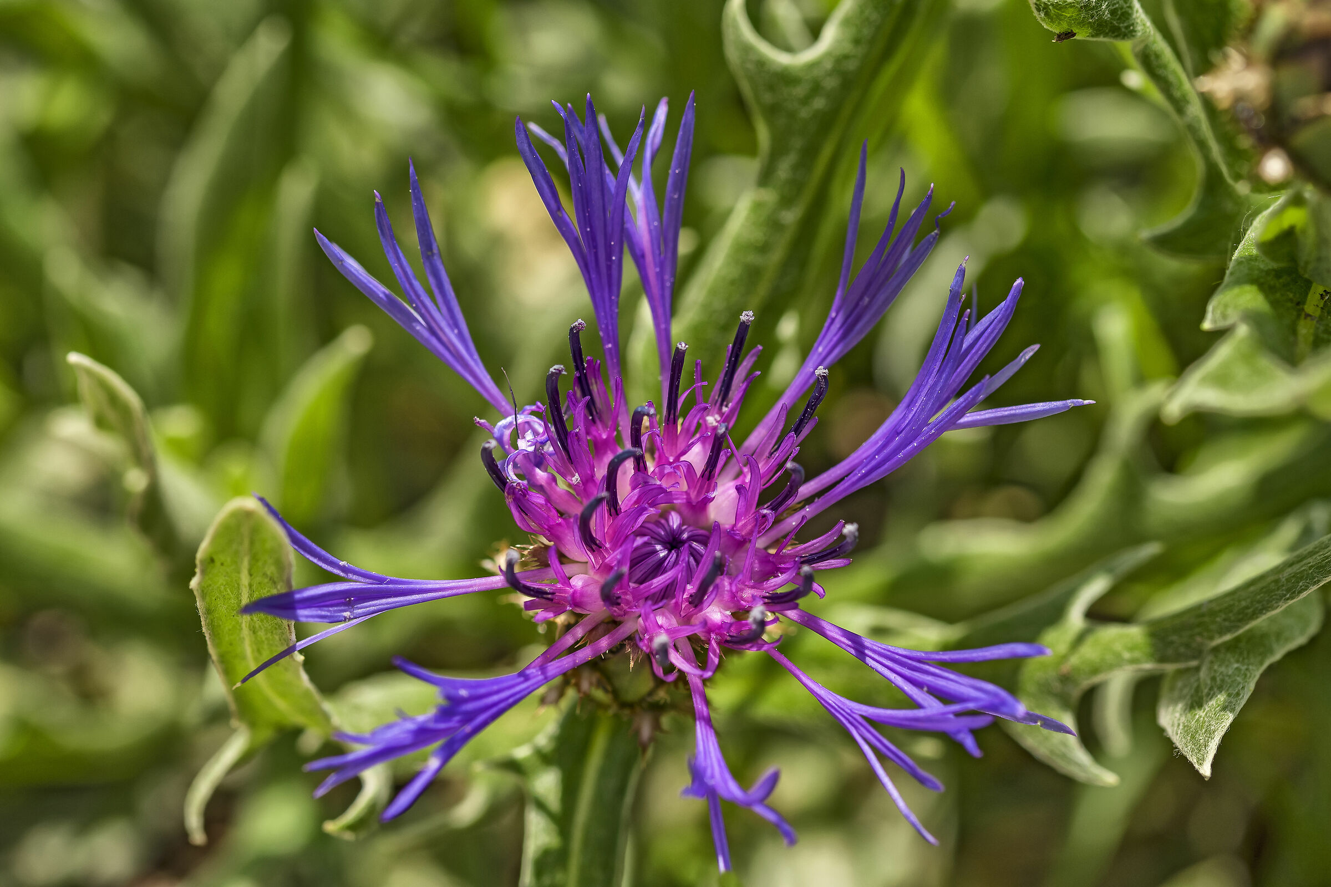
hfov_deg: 13.0
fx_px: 5823
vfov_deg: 8.7
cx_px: 666
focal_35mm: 158
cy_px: 444
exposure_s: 1/400
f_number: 8
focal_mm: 105
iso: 200
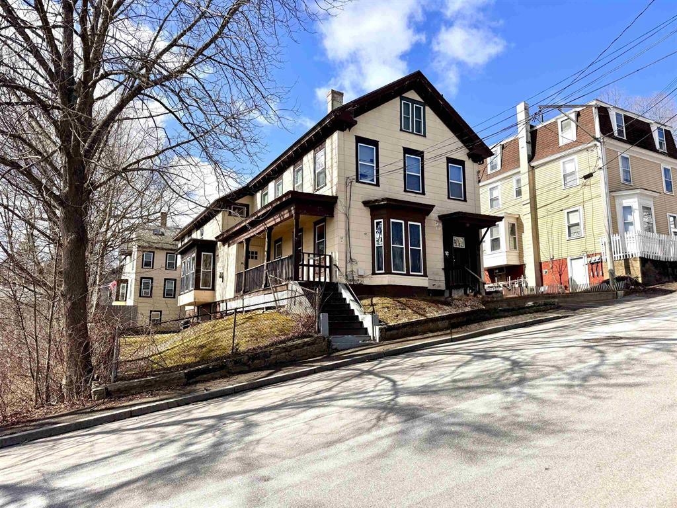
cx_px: 338
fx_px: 469
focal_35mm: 24
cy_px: 254
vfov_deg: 56.8
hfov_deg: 71.6
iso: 80
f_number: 1.78
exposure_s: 1/4049
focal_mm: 6.76
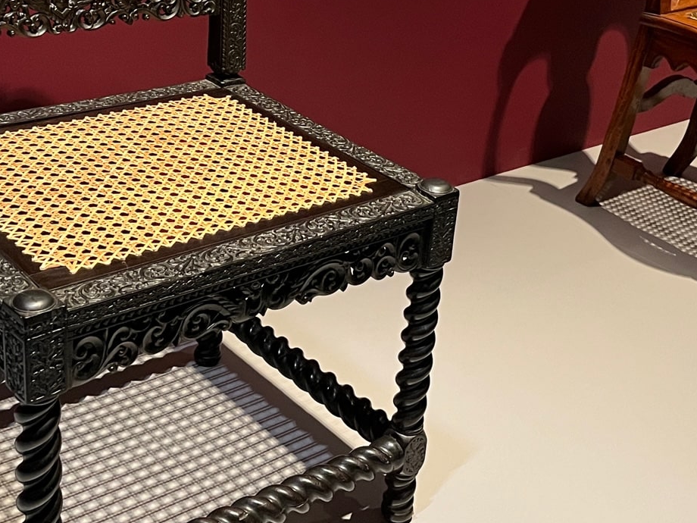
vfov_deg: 25.3
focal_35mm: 57
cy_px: 126
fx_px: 1148
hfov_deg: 33.7
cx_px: 308
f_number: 1.6
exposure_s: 1/35
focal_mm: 5.1
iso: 500
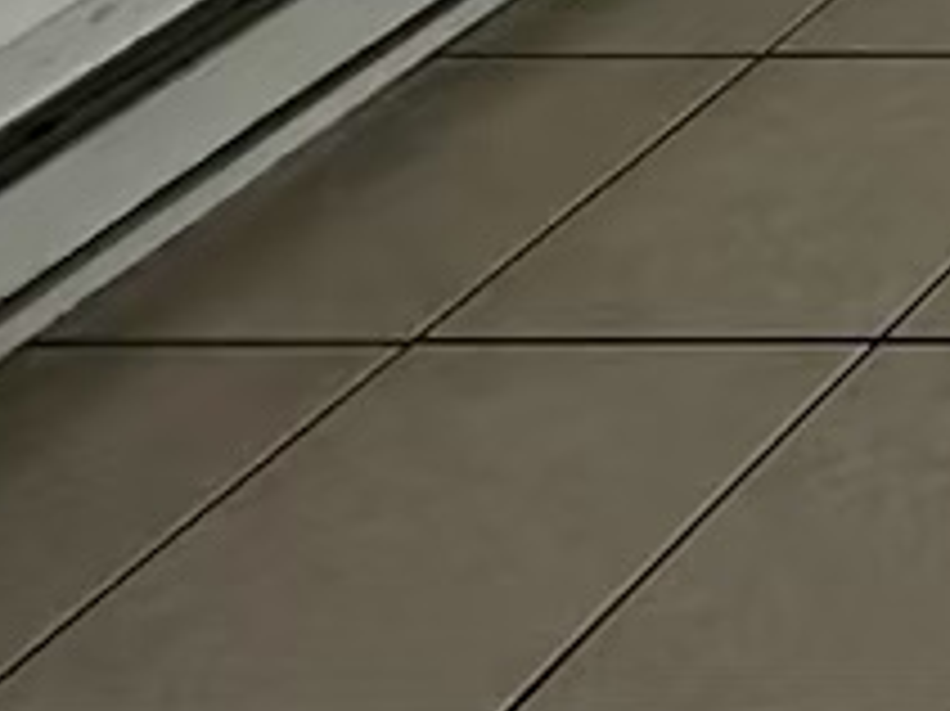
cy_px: -1323
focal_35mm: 106
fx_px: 2907
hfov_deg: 10.6
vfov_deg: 10.5
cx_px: 3035
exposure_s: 1/146
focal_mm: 2.22
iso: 40
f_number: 2.2
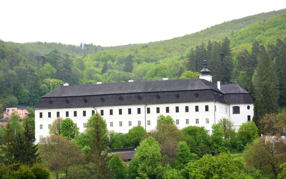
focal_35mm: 85
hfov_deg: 24.5
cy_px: 92
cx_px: 143
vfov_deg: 15.5
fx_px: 659
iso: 100
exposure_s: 1/160
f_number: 6.3
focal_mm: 55
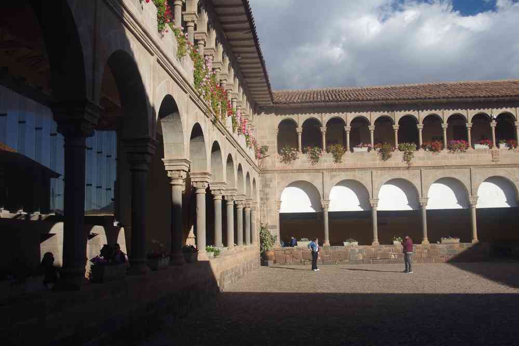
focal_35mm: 36
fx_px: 519
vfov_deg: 36.9
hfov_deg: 53.1
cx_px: 260
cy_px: 173
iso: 200
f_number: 11
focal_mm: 24
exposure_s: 1/80
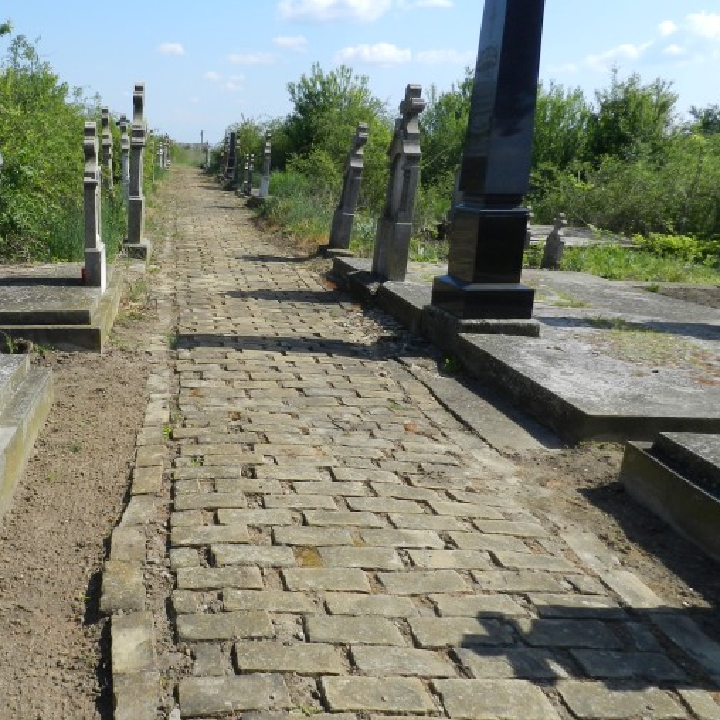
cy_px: 361
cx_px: 160
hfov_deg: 48.6
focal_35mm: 32
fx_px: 753
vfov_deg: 51.1
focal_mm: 4
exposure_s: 1/1000
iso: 160
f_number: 4
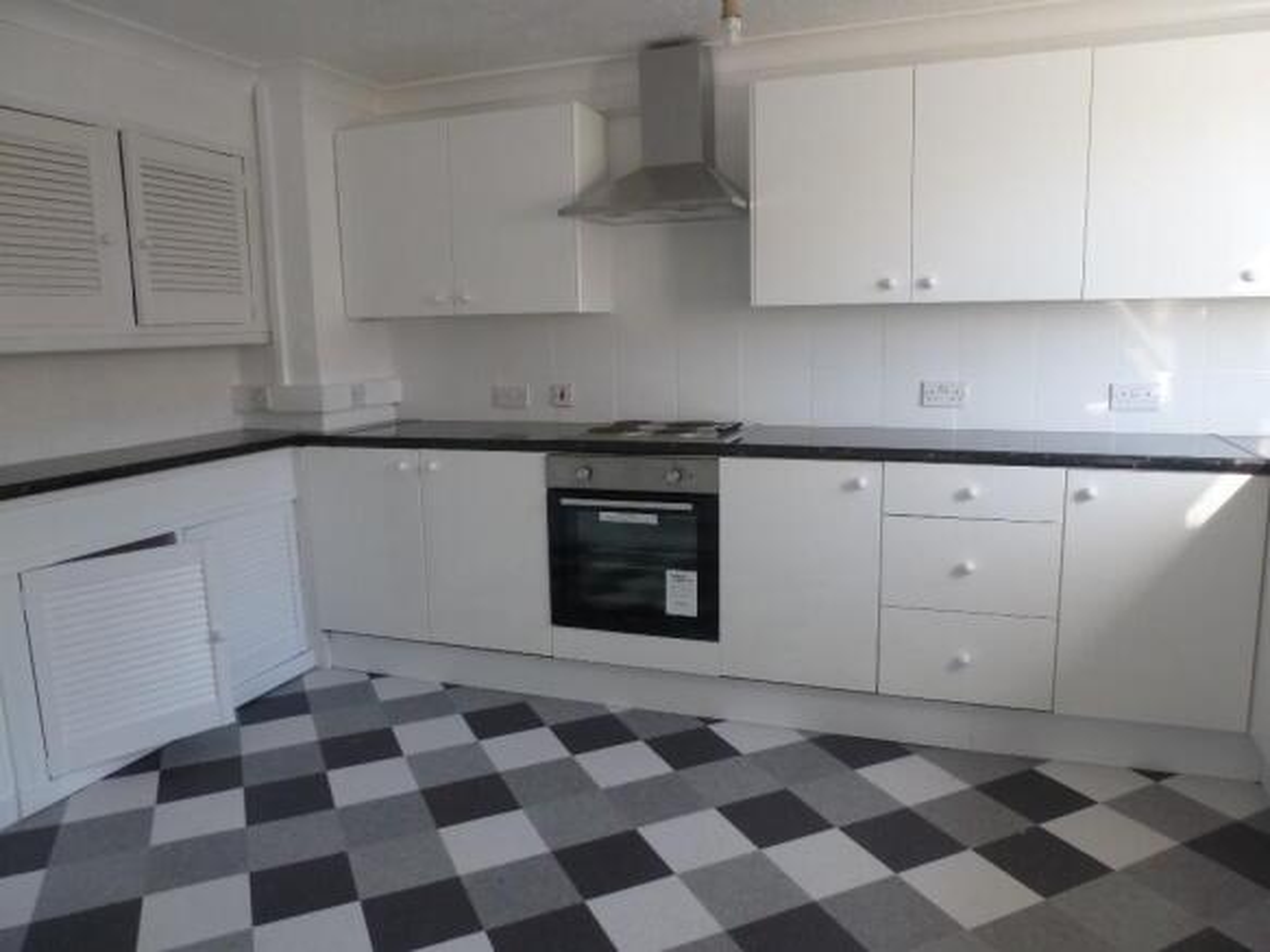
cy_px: 476
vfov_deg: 56.8
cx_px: 635
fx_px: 880
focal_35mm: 24
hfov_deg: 71.6
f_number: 3.3
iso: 200
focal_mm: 4.3
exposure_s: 1/60
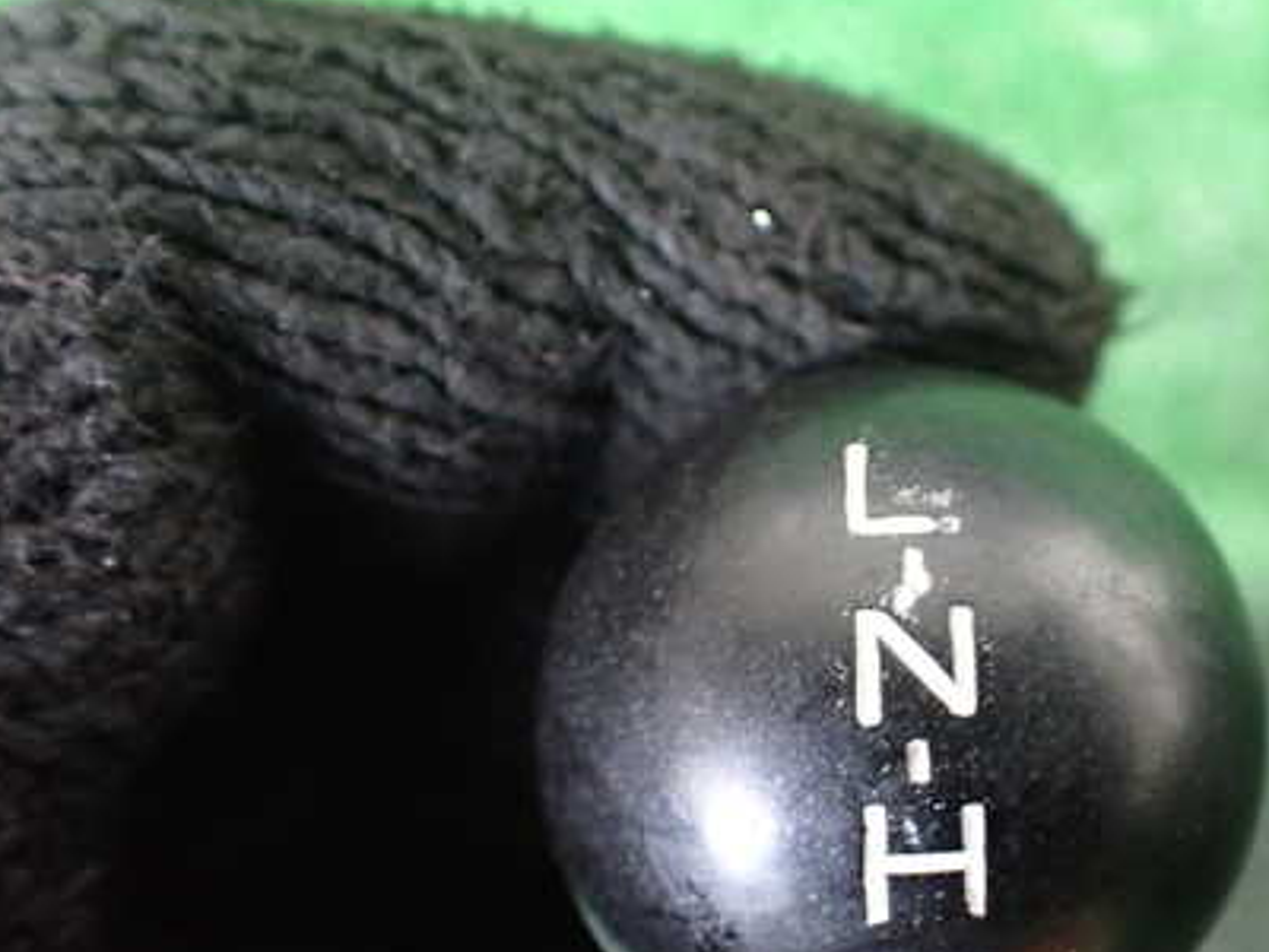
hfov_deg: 41.2
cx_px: 911
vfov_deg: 32.0
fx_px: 1650
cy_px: 619
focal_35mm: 45
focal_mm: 5.4
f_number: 2.3
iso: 1000
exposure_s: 1/30
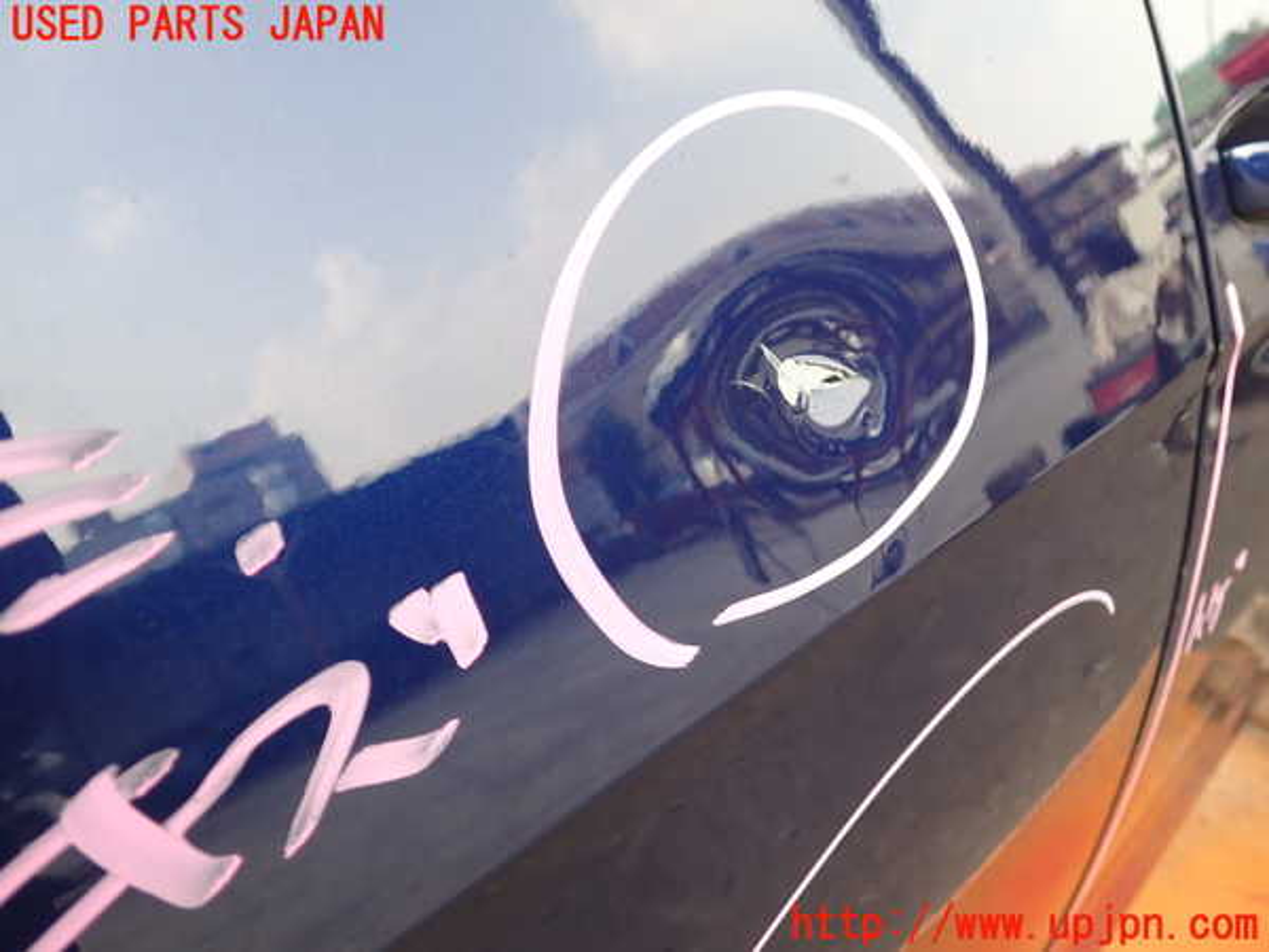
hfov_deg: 60.0
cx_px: 634
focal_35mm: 30
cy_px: 476
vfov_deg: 46.8
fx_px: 1100
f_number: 2.3
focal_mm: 5.4
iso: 100
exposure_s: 1/200
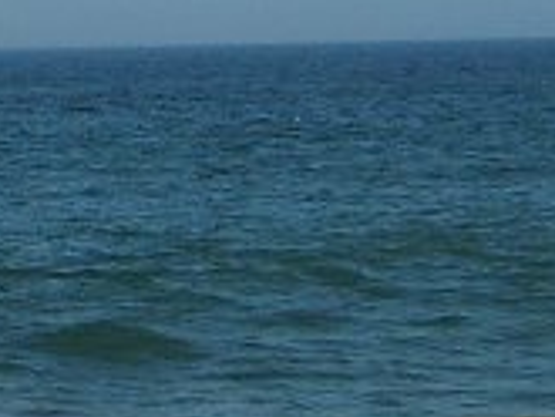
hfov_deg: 9.6
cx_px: -148
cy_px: -106
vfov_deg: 7.3
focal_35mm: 202
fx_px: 3241
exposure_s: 1/1000
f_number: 2.8
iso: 50
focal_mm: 5.8
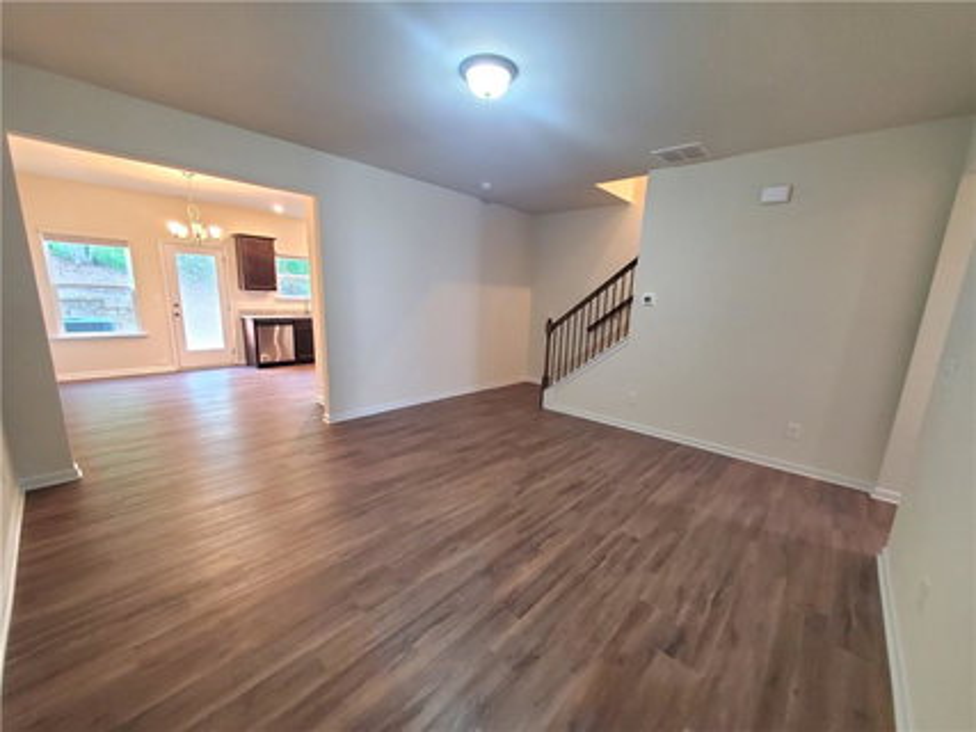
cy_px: 366
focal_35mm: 13
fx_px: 366
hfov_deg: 106.2
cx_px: 488
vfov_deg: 89.9
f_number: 2.2
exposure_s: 1/30
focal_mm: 1.8
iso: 500
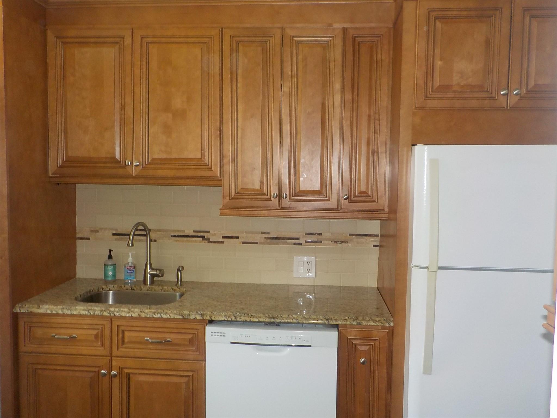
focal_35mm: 30
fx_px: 483
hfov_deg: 60.0
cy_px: 209
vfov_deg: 46.8
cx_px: 278
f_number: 3.3
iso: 200
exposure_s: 1/30
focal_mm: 4.1
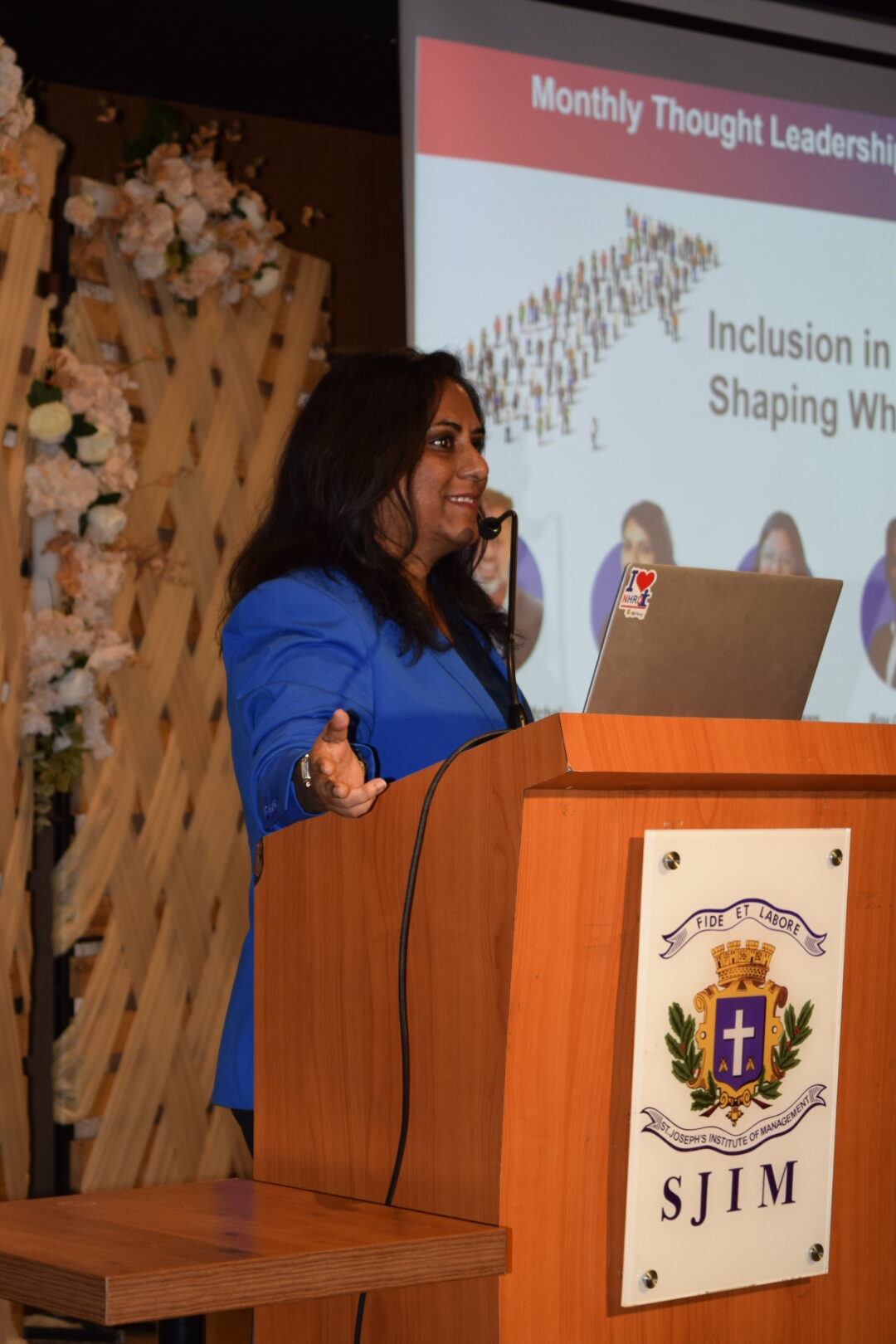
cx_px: 448
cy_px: 672
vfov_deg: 24.6
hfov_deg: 16.6
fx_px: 3080
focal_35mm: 82
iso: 450
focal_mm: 55
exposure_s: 1/60
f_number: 5.6
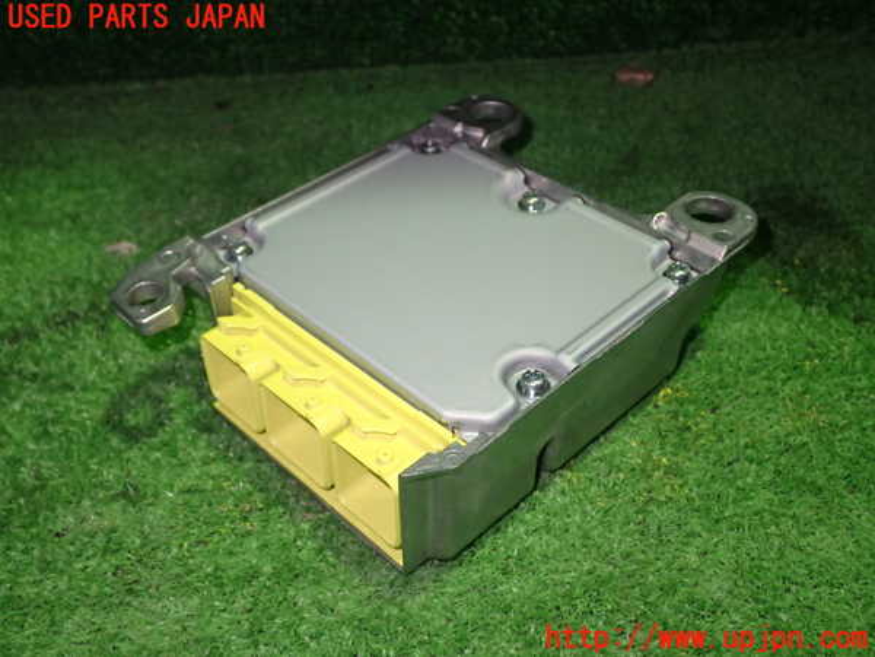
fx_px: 961
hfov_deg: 49.0
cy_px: 328
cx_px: 438
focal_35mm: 38
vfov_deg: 37.7
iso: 500
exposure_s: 1/40
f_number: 2.7
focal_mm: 6.83
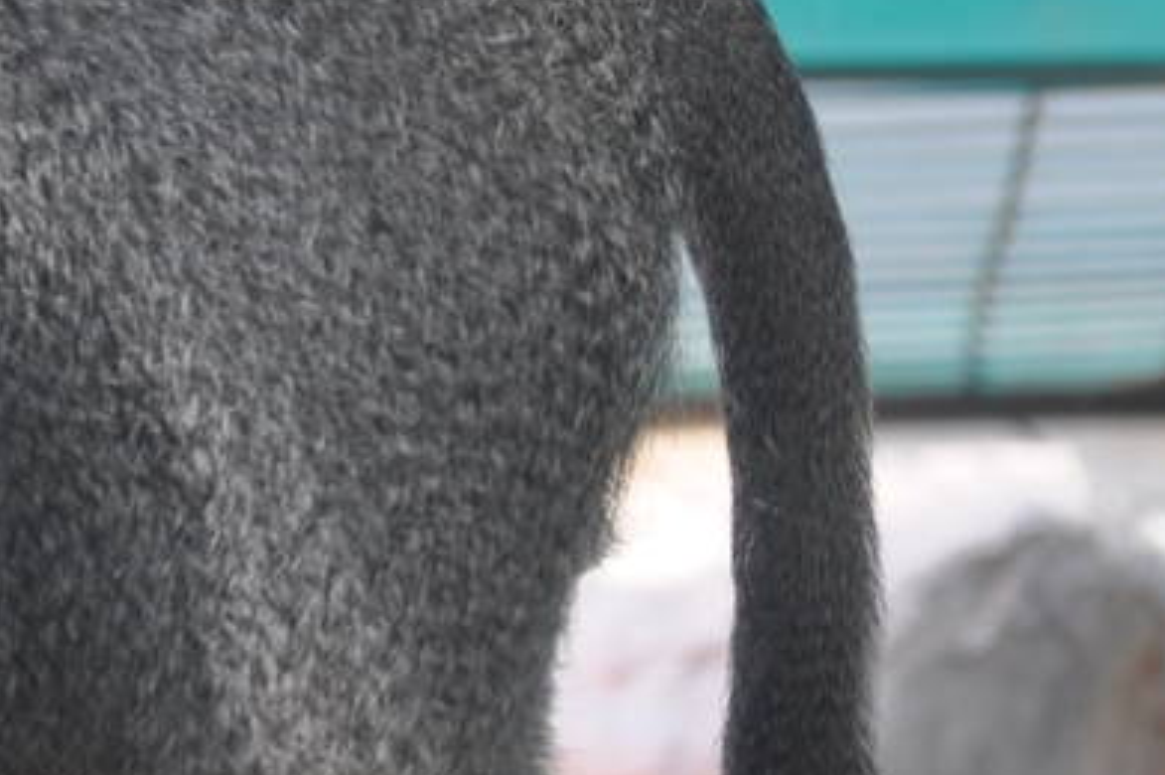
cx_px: -271
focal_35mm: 645
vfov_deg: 2.1
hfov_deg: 3.2
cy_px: 350
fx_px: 20856
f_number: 6.3
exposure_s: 1/160
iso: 200
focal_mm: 105
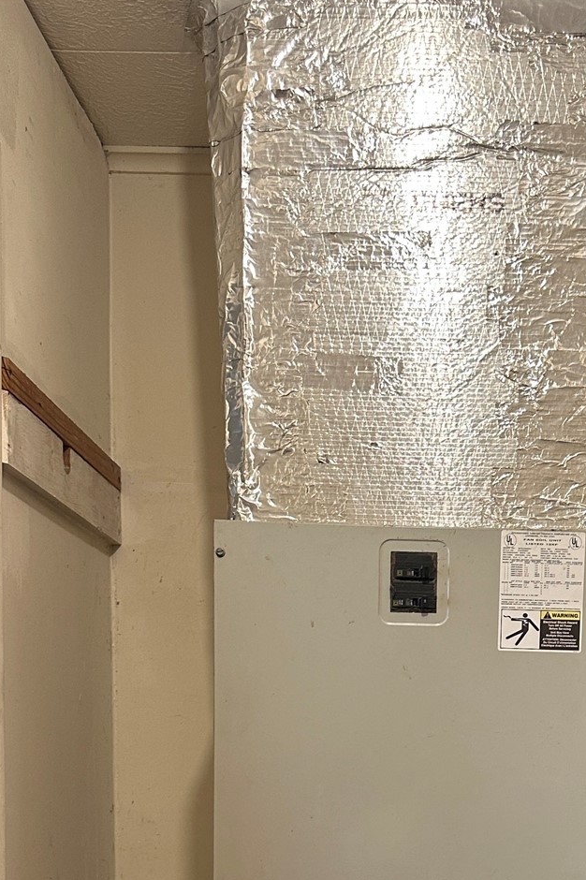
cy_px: 815
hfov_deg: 26.0
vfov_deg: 36.2
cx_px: 461
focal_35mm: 51
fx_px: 1246
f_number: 1.78
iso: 160
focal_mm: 6.86
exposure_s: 1/60
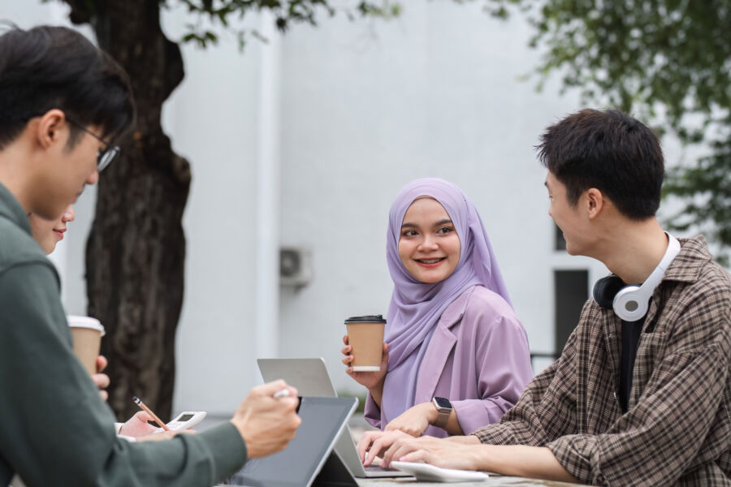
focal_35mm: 75
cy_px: 244
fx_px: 1523
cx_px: 366
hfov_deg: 27.0
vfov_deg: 18.2
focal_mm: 50
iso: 125
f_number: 2.8
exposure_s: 1/600
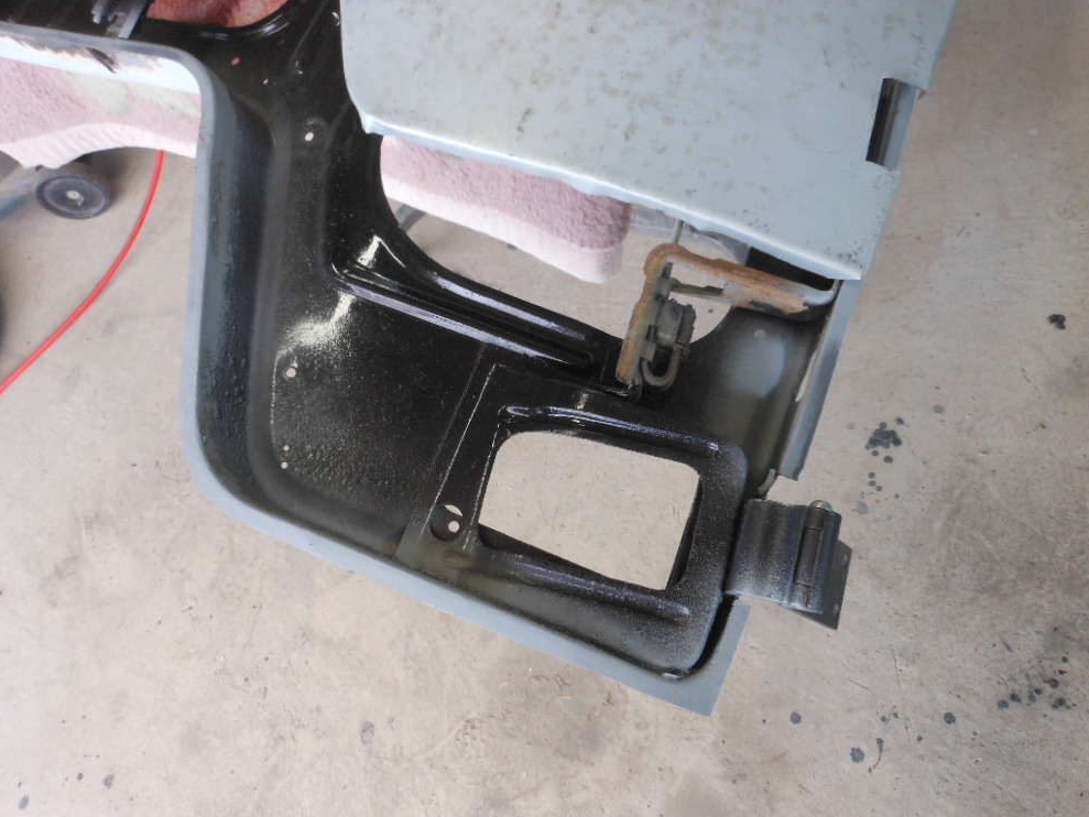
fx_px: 912
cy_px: 412
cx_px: 559
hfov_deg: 61.6
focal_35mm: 29
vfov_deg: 48.2
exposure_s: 1/30
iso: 200
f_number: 3.7
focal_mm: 5
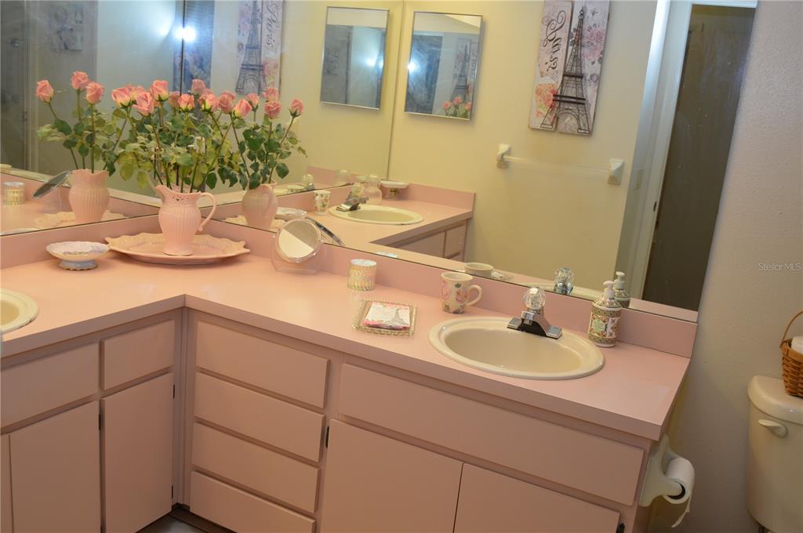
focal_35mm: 33
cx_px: 402
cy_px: 266
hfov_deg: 57.3
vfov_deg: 39.9
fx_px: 735
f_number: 5
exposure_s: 1/100
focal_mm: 22
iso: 400
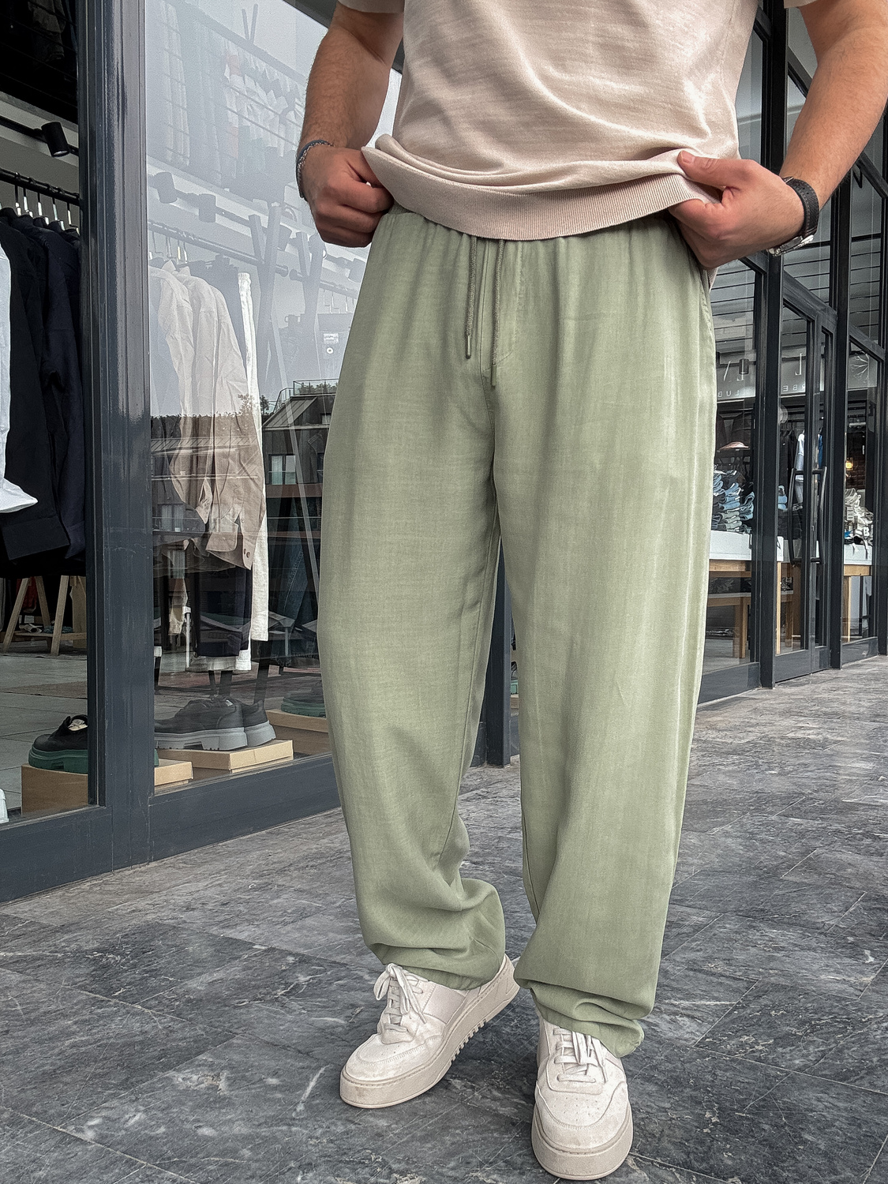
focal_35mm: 32
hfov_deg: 44.1
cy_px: 626
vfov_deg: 56.8
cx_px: 469
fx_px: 1095
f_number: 1.9
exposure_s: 1/120
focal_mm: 2.69
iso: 25
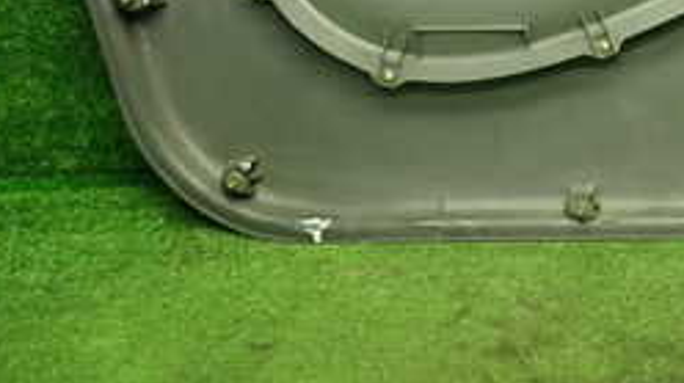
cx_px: 703
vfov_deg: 17.4
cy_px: -74
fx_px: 1196
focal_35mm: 66
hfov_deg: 29.5
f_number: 2
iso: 200
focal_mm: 4.5
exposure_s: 1/40
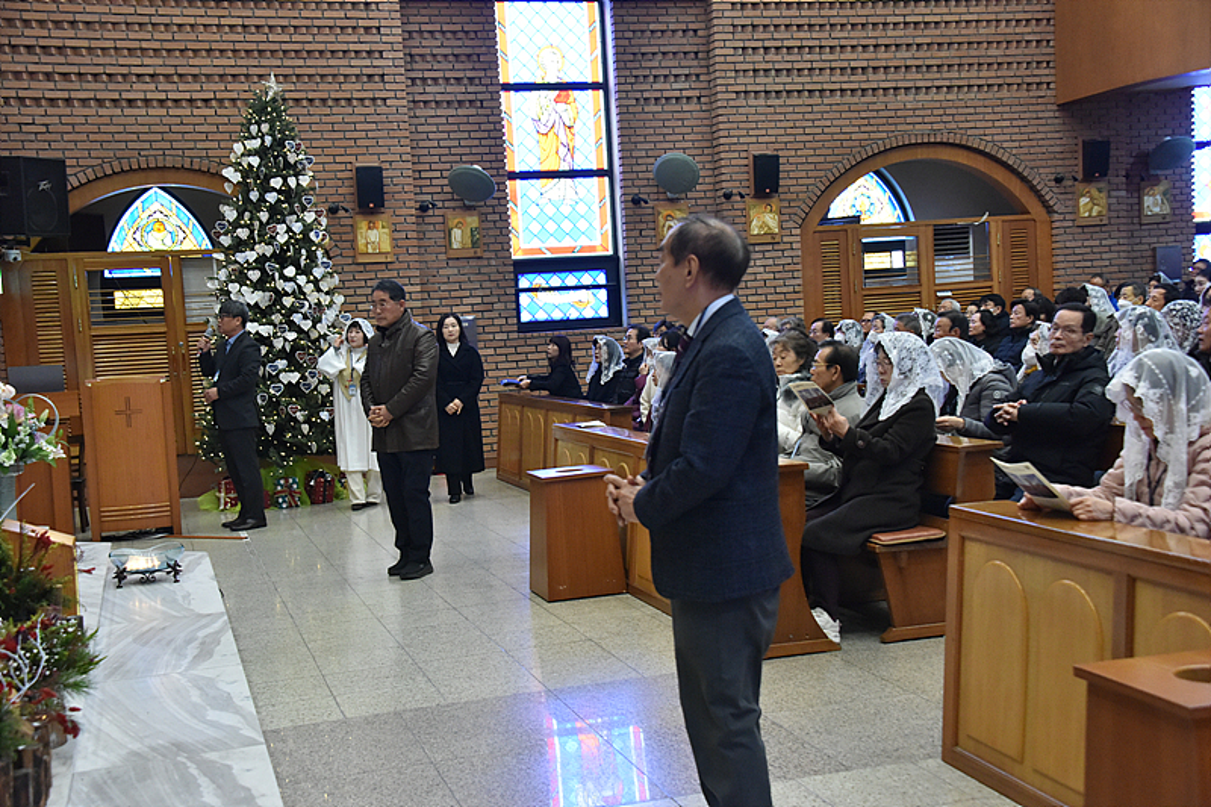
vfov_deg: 28.1
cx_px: 606
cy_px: 404
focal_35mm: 48
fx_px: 1614
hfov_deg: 41.1
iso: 4000
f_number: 5.6
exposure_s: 1/125
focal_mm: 48
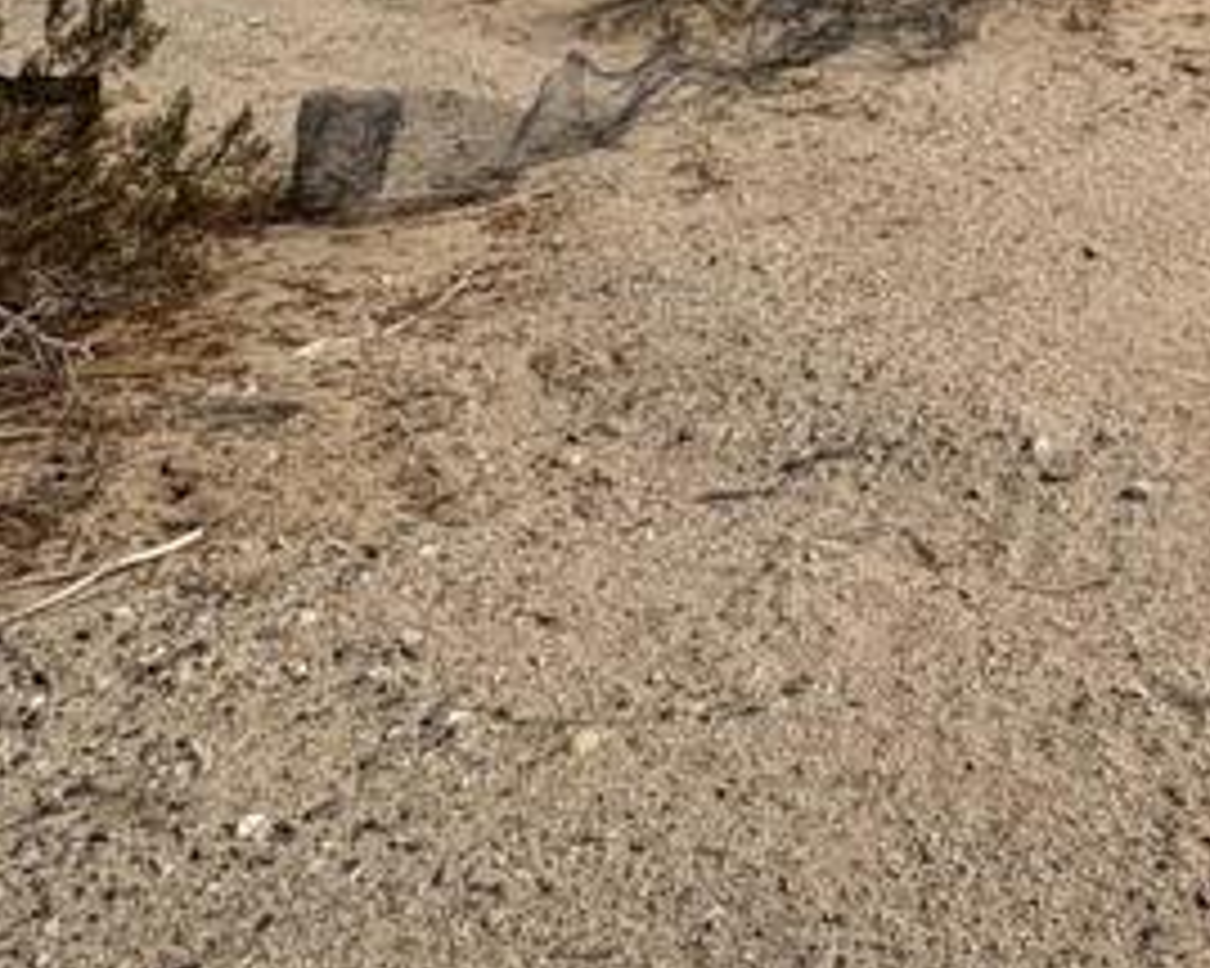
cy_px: -347
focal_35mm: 52
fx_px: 1862
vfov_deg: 24.7
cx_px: 1502
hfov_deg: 30.0
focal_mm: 2.22
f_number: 2.2
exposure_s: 1/4926
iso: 50
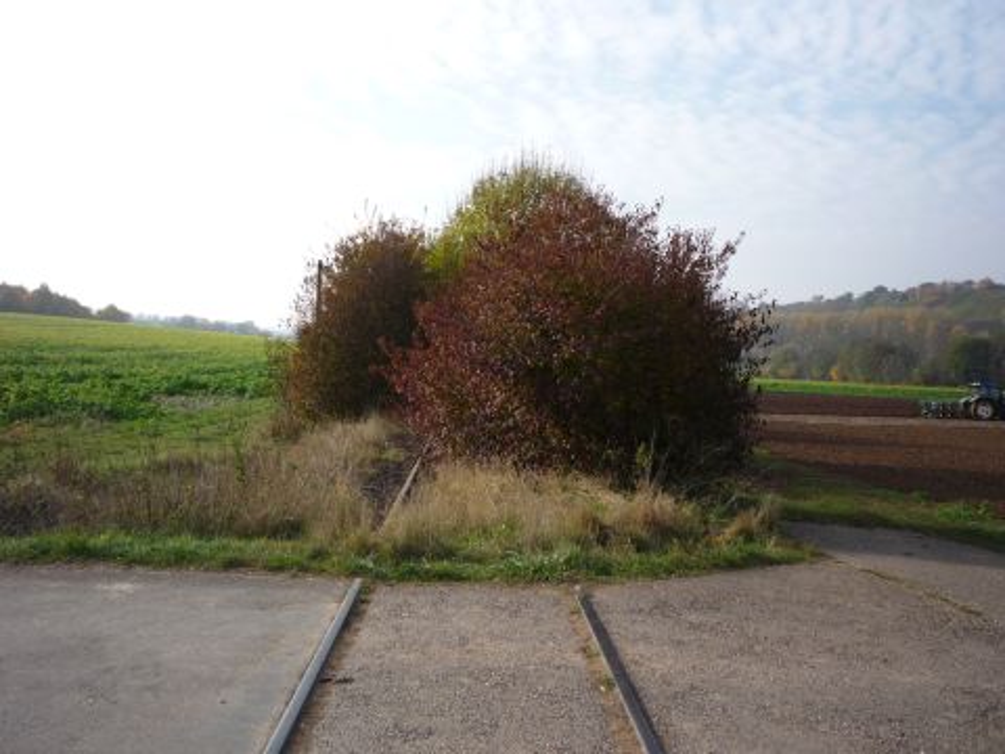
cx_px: 502
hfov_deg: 56.8
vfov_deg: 44.2
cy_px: 377
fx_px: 929
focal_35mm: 32
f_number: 4.5
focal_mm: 5.2
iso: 100
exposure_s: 1/400
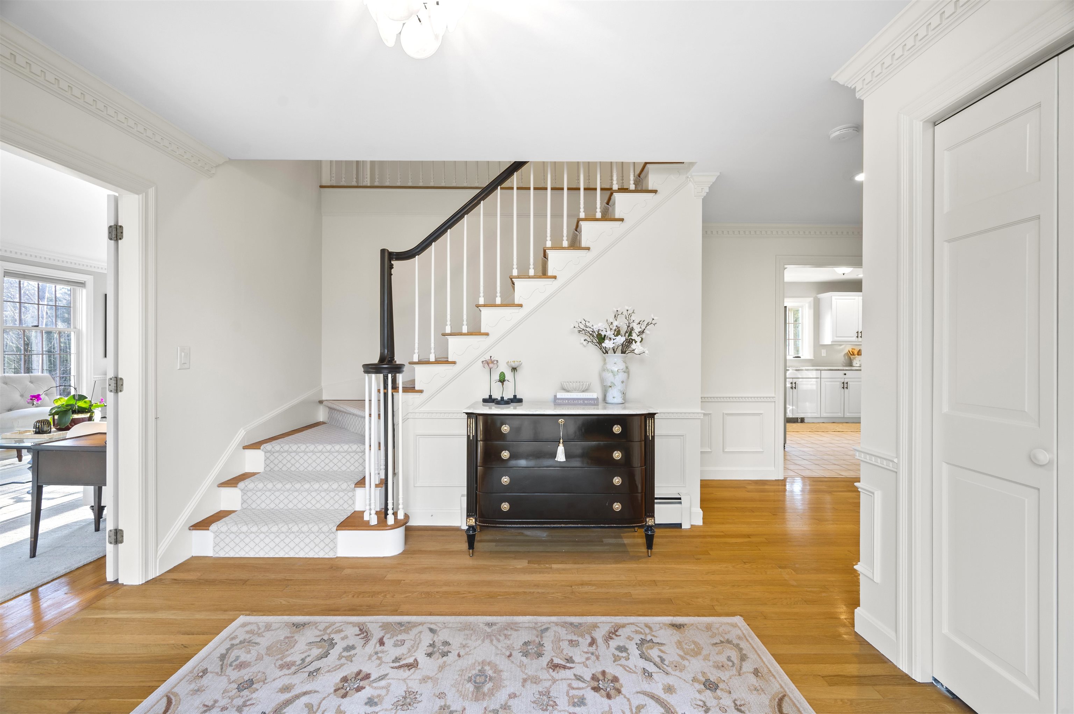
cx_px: 537
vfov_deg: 77.2
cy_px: 357
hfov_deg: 100.4
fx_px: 447
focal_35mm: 15
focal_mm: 15
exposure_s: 4
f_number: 7.1
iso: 250
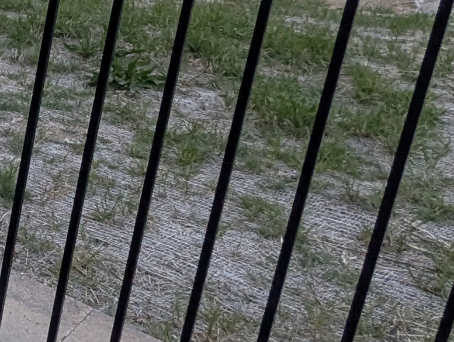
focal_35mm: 84
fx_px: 1103
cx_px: -486
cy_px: -105
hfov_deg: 16.7
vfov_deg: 16.6
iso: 122
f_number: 2.2
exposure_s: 1/253
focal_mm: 2.35
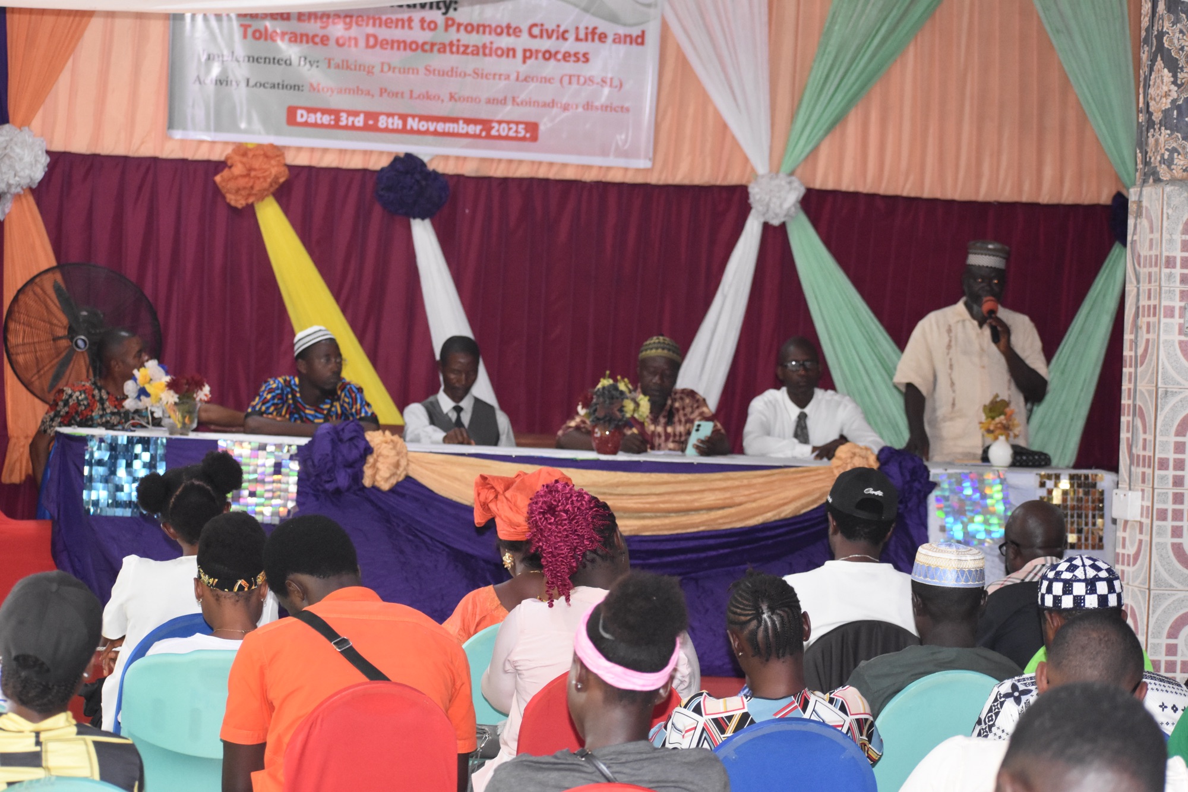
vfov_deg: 13.0
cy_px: 396
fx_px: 3464
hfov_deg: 19.5
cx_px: 594
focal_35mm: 105
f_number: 4.5
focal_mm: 70
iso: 2500
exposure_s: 1/60
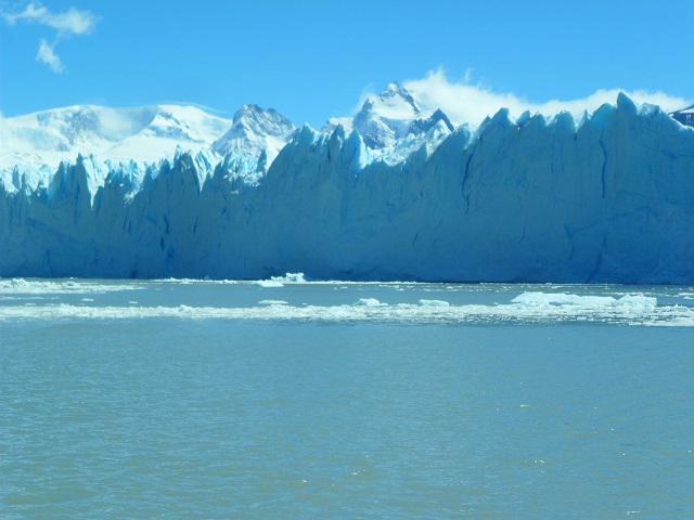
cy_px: 260
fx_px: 1484
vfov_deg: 19.9
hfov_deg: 26.3
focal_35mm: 74
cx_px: 347
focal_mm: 13.2
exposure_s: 1/250
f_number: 9.8
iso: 80
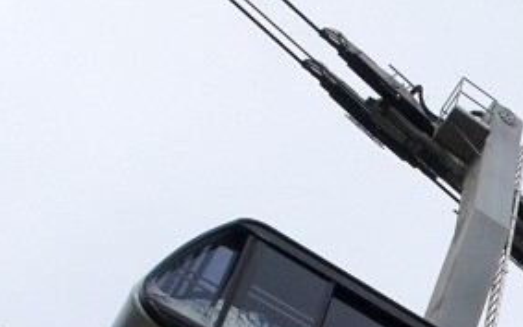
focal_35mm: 92
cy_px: 643
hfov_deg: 19.7
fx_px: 1312
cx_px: 780
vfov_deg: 12.6
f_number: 3.5
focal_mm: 4.1
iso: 80
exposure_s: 1/1250
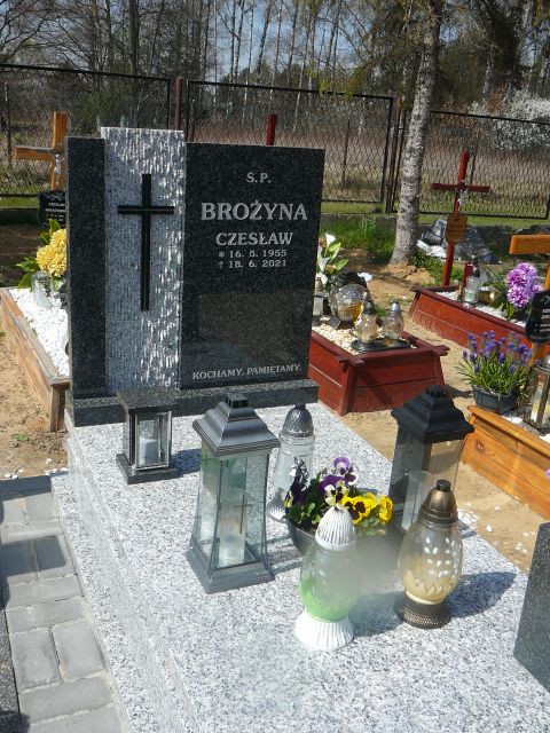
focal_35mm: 35
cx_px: 275
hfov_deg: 40.7
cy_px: 366
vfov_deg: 52.6
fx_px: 741
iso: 80
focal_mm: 5.2
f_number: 5
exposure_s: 1/500
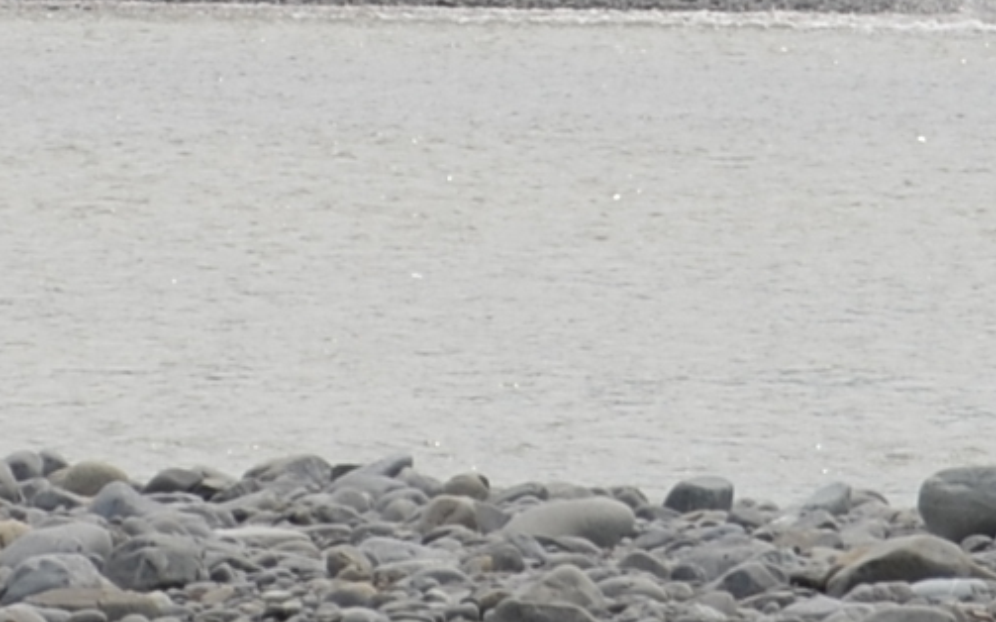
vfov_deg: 2.1
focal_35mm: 617
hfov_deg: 3.4
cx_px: 1329
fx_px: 16735
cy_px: -616
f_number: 8
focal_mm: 55
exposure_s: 1/250
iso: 100
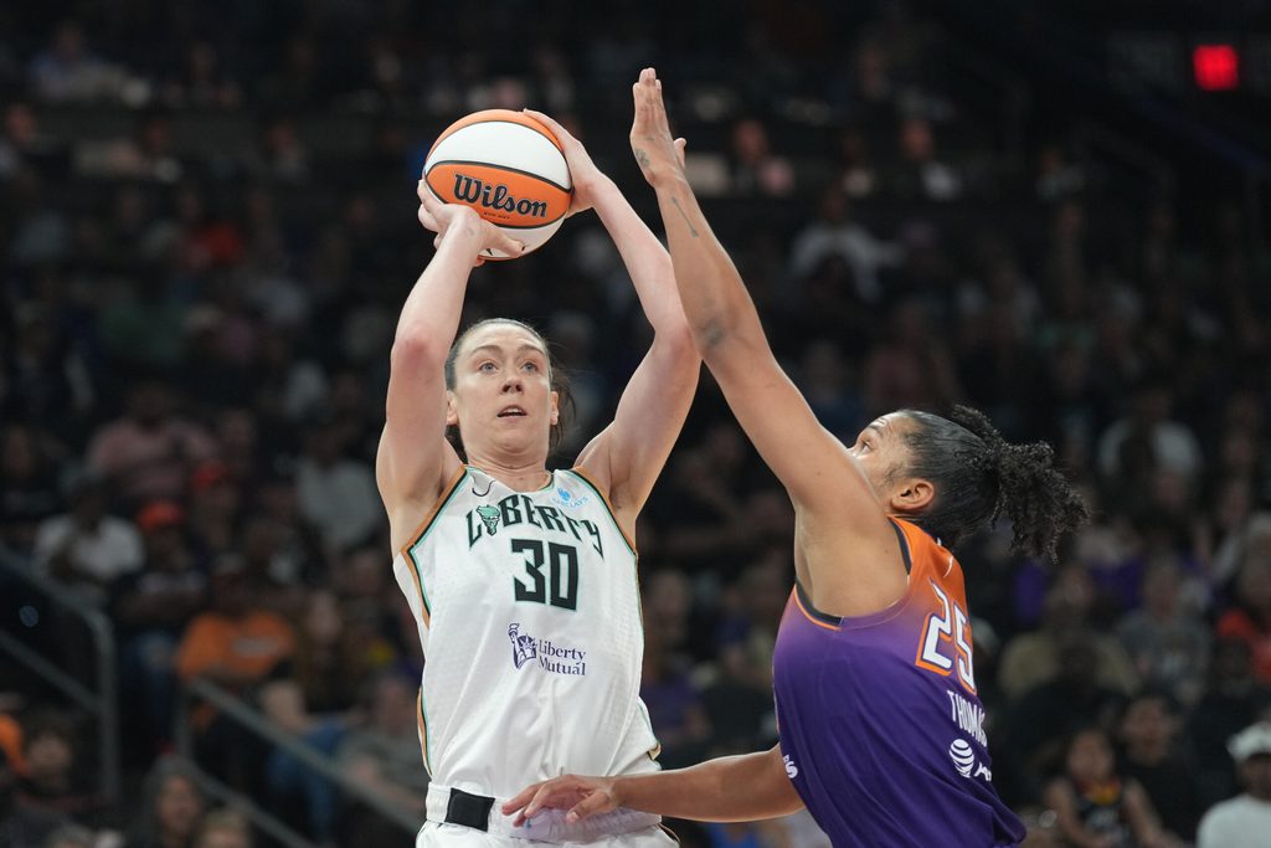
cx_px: 636
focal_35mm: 162
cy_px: 424
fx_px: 5720
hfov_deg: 12.7
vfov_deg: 8.5
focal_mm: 162
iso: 2000
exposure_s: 1/1000
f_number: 3.2
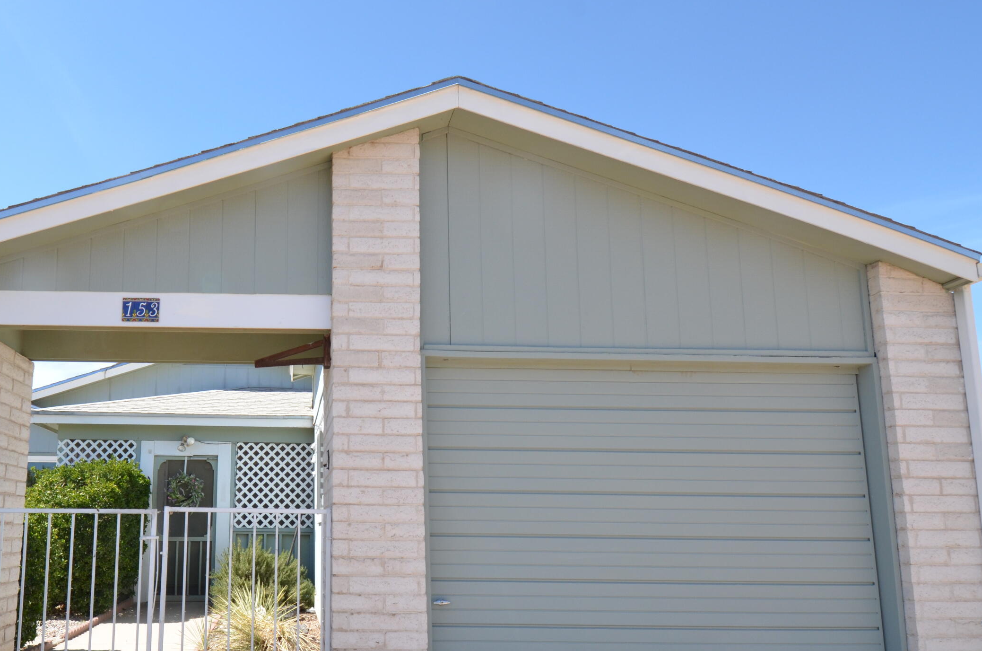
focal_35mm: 26
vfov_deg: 48.9
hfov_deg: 66.7
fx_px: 708
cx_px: 294
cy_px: 408
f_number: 10
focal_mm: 12
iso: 400
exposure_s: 1/400
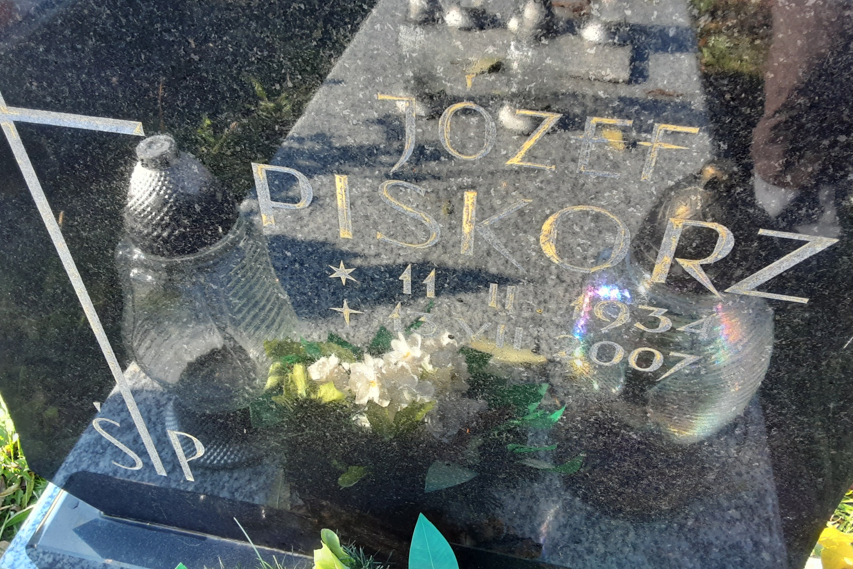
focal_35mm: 30
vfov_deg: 43.6
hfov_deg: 61.9
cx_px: 434
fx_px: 711
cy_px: 283
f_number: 1.9
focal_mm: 2.9
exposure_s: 1/100
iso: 40
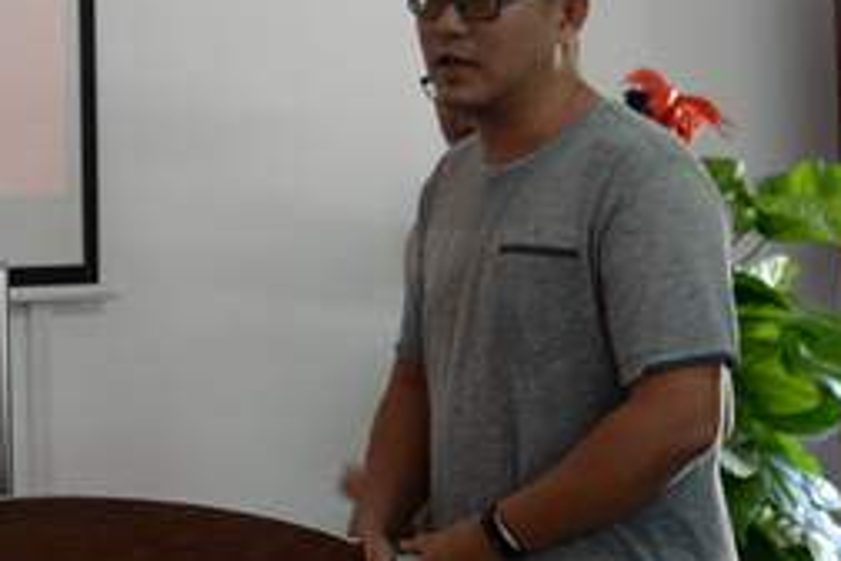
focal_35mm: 128
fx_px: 2990
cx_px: -140
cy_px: -5
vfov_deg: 10.6
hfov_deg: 15.5
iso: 450
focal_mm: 46
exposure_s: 1/50
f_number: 4
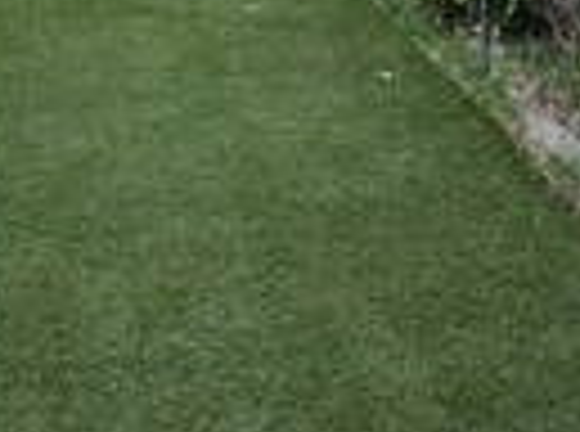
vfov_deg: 19.5
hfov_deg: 26.6
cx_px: 27
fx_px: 1170
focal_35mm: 70
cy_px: -112
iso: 50
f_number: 1.79
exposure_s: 1/246
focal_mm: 4.71
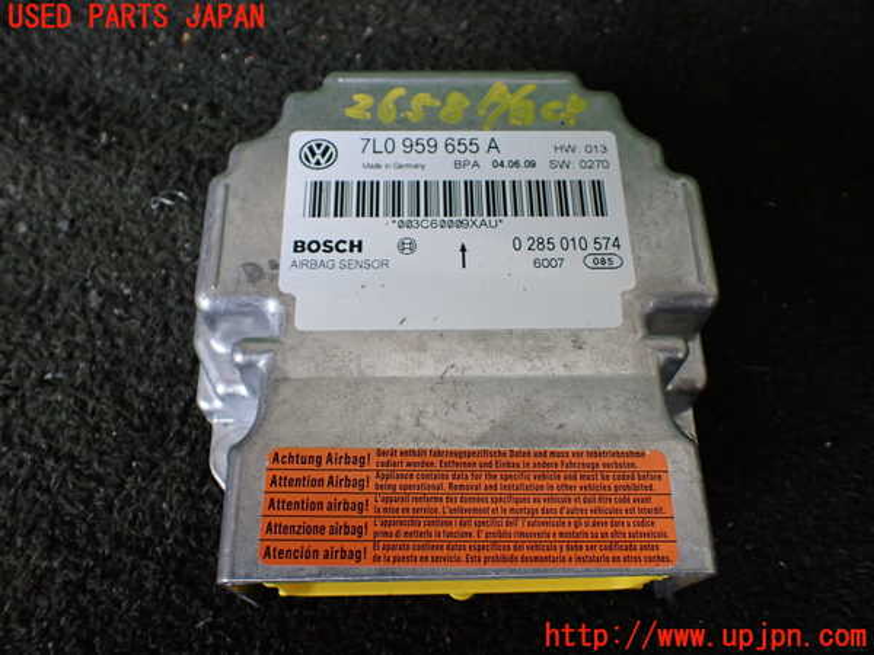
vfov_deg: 46.8
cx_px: 437
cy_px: 328
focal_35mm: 30
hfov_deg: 60.0
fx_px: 757
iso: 320
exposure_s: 1/125
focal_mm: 5.4
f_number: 2.3
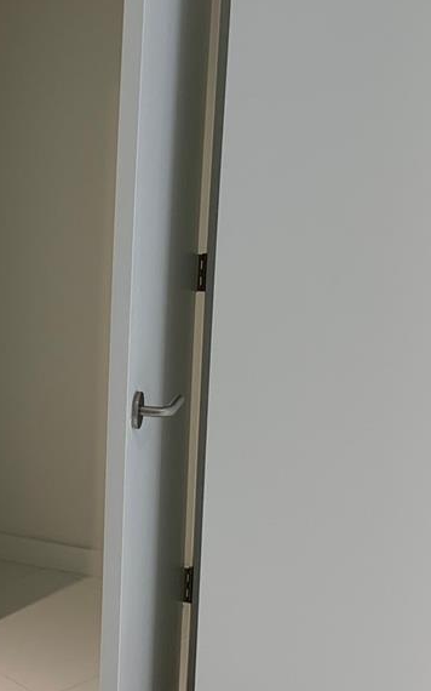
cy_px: 295
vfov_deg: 35.0
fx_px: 1091
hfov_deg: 21.2
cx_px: -50
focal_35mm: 58
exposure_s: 1/60
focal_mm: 4.25
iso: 50
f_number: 1.8
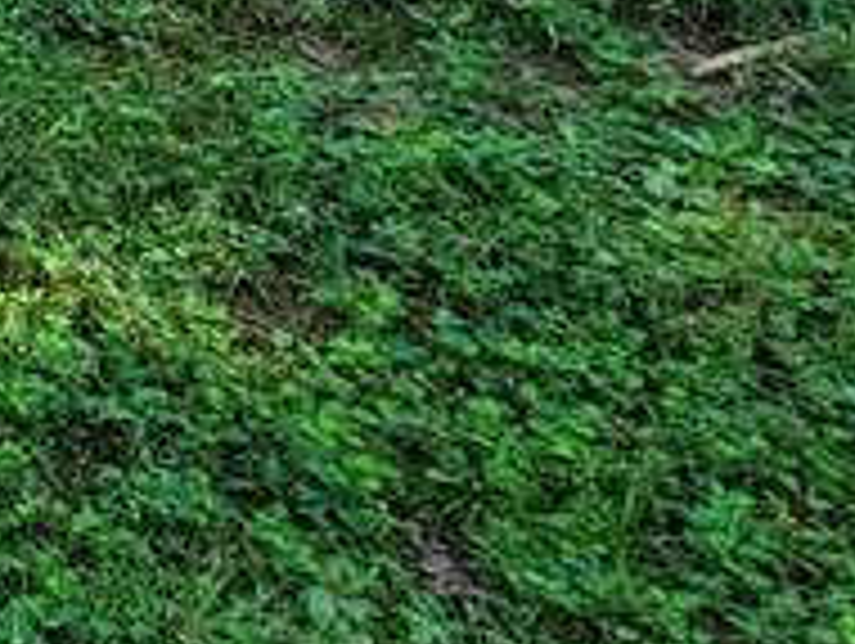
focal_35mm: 70
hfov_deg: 17.2
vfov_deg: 18.0
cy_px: -414
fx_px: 1731
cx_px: -972
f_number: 2.2
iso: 50
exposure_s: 1/120
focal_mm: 2.2
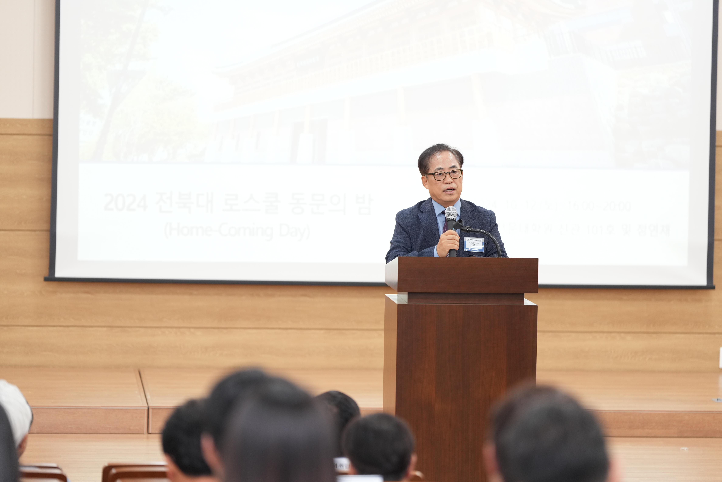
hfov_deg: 14.2
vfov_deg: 9.5
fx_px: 2908
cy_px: 241
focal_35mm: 145
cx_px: 361
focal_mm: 145
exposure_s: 1/100
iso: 800
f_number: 2.8
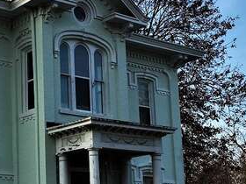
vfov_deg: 17.7
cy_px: 130
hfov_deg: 22.9
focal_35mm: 83
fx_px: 590
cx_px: 19
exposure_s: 1/481
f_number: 2.2
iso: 25
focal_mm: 4.15
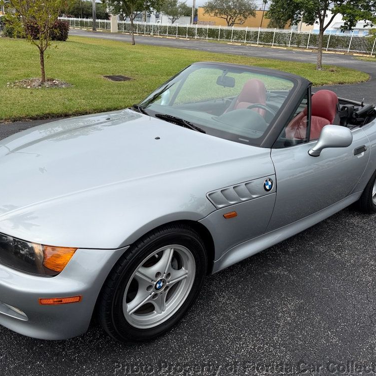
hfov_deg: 55.5
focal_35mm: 29
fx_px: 356
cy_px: 192
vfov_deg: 55.6
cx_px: 168
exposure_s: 1/4405
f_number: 1.78
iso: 80
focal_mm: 6.76
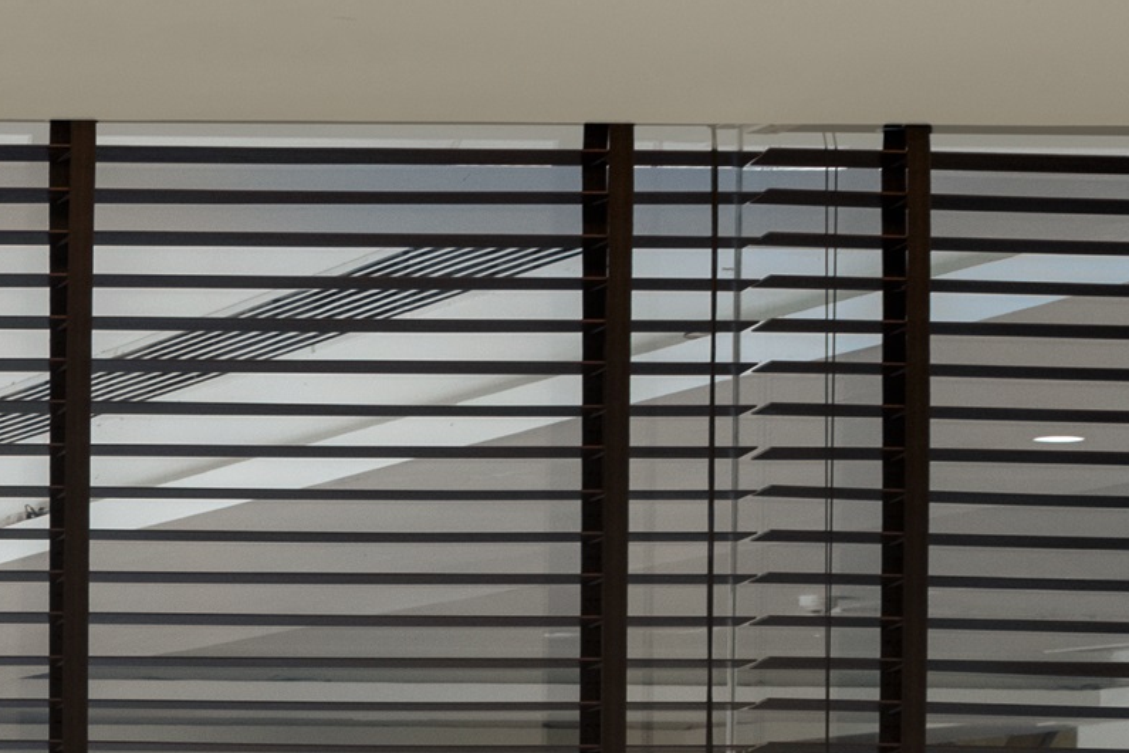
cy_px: 1108
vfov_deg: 7.2
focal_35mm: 187
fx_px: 5864
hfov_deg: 9.6
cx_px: -1723
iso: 200
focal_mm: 36
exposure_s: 1/3
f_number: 9
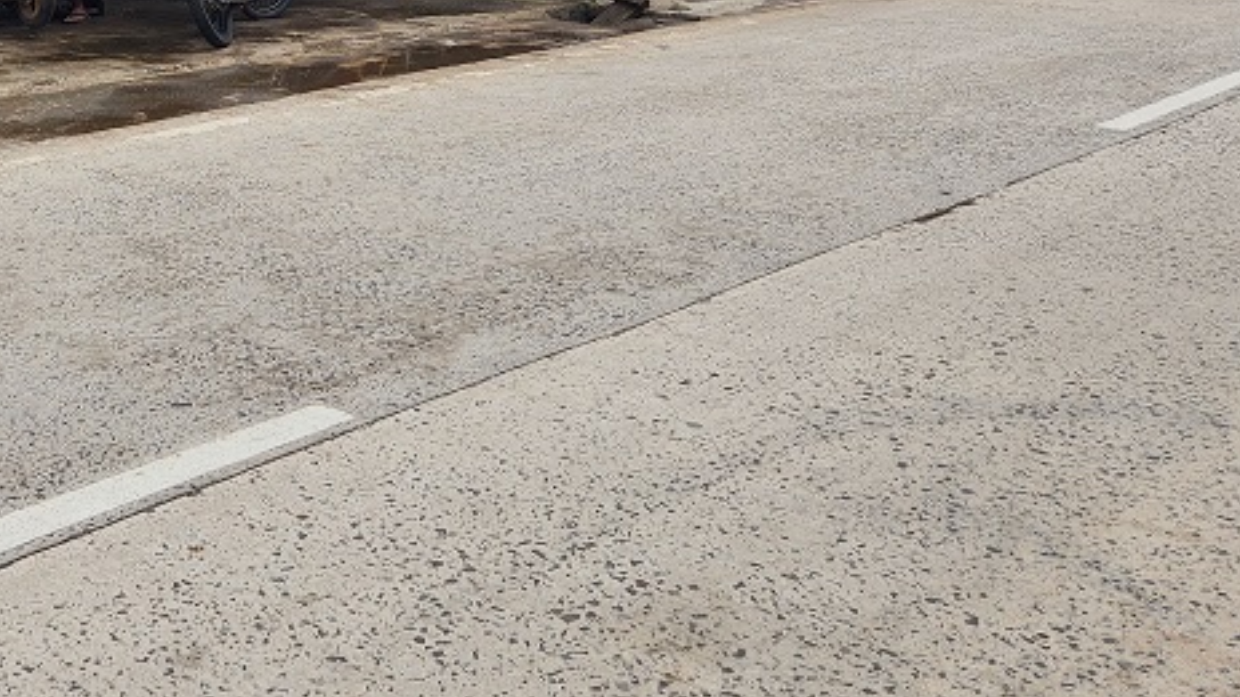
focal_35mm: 54
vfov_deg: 20.8
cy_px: -128
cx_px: 45
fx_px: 1776
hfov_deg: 35.4
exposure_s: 1/1225
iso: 20
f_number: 1.8
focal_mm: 5.4
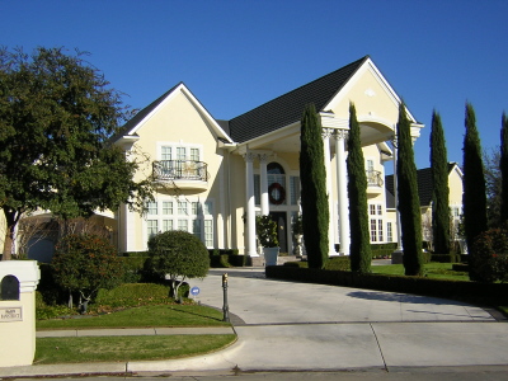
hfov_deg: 51.4
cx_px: 254
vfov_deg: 39.7
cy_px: 190
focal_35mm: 36
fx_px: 528
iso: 100
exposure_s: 1/531
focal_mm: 4.7
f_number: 5.2
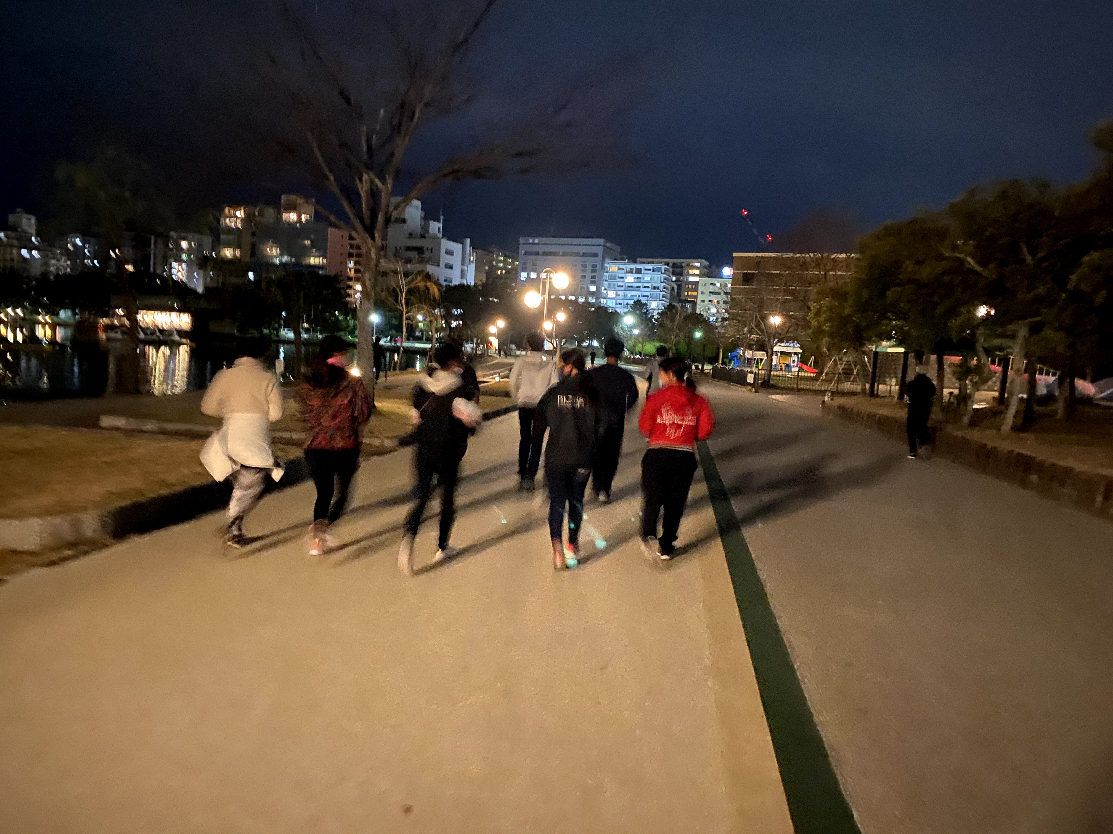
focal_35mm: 26
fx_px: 836
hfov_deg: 67.3
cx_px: 556
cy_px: 417
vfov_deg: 53.1
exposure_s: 1/8
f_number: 1.8
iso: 1250
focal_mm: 4.25
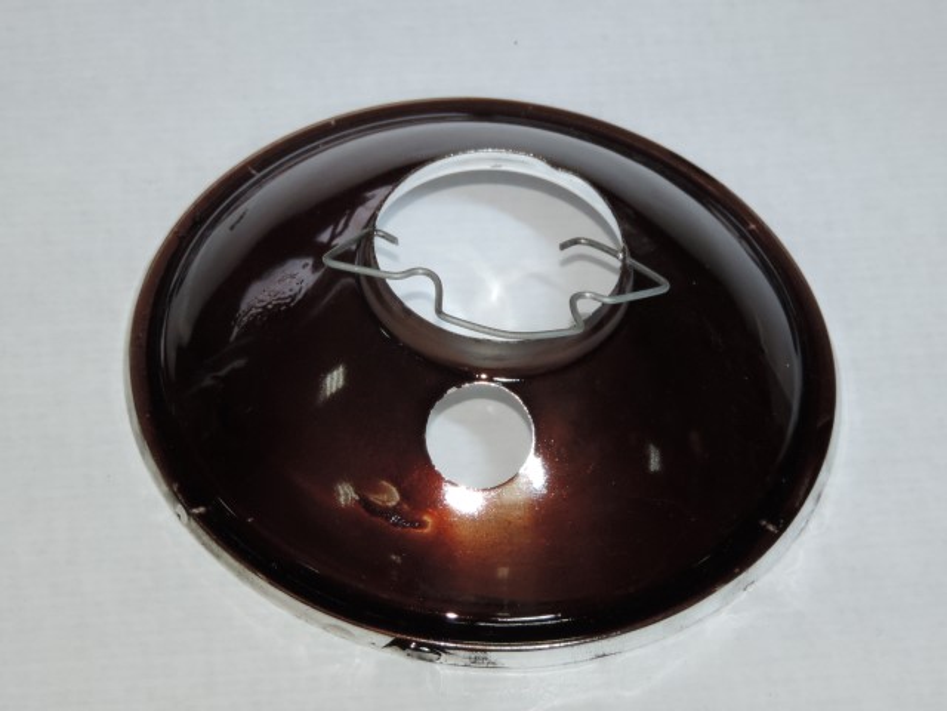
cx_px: 474
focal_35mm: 155
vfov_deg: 9.6
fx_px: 4240
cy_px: 356
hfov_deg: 12.7
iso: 200
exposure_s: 1/60
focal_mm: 27.6
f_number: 4.4
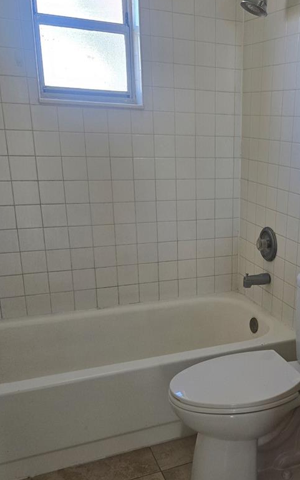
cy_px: 286
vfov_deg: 51.2
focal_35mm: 38
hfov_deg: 32.1
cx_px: 265
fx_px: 497
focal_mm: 5.4
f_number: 1.8
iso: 125
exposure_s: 1/180
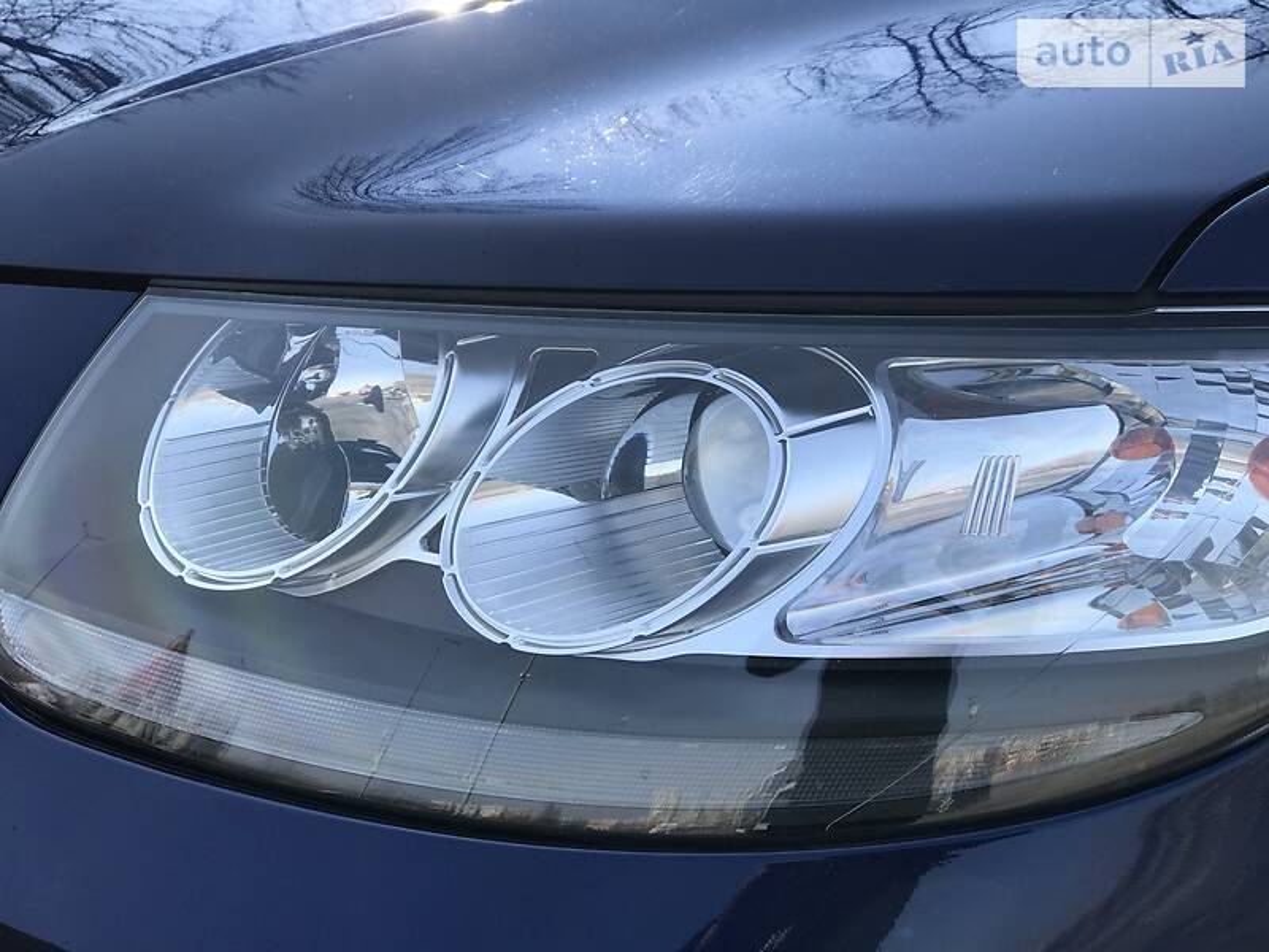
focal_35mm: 57
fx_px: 2090
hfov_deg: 33.8
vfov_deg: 25.7
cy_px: 476
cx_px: 634
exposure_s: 1/386
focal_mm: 6.6
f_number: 2.8
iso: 20
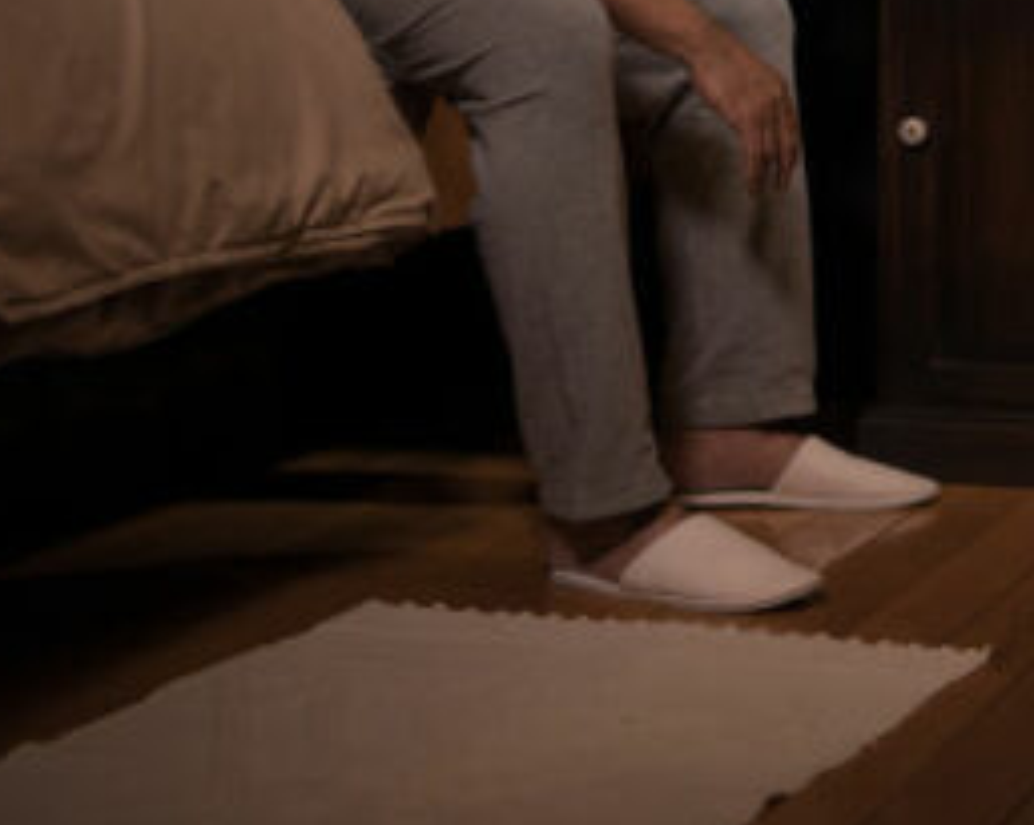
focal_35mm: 95
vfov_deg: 15.9
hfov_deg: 19.2
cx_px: 1187
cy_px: 2
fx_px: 2904
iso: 400
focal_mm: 40
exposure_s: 1/40
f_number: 2.8
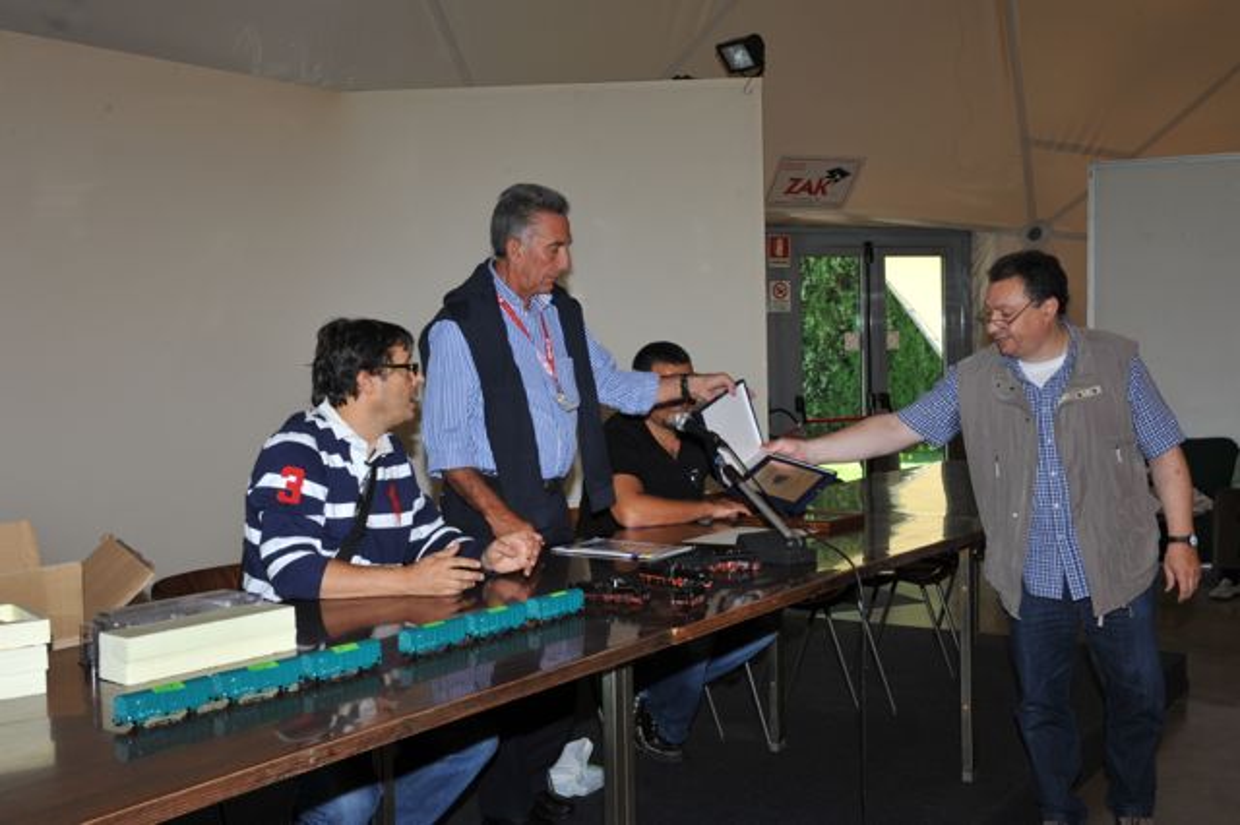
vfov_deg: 29.8
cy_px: 412
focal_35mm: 45
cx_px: 620
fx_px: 1549
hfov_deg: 43.6
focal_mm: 45
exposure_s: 1/50
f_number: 13
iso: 400
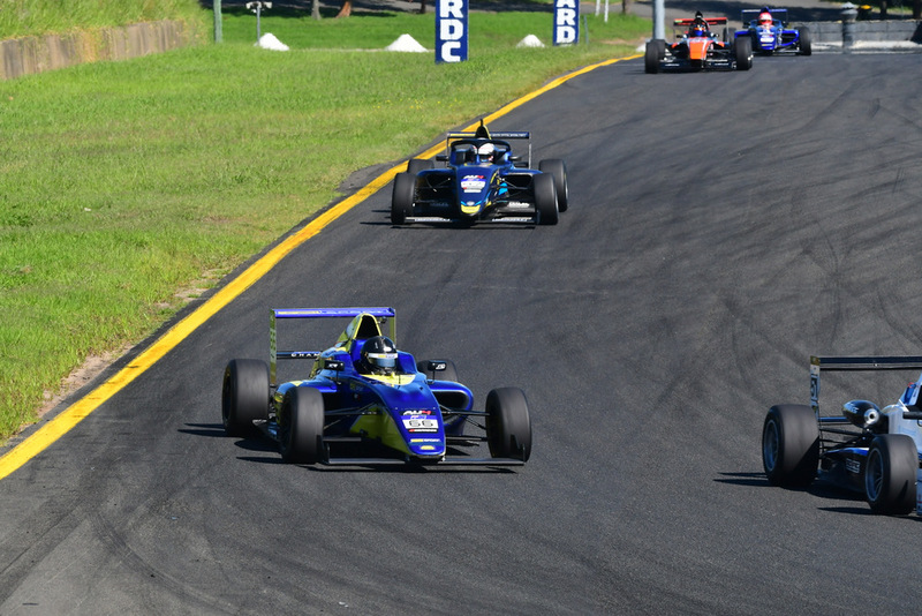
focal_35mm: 375
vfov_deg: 3.7
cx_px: 461
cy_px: 308
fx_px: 9607
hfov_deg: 5.5
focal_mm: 250
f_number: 11
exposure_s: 1/640
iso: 500
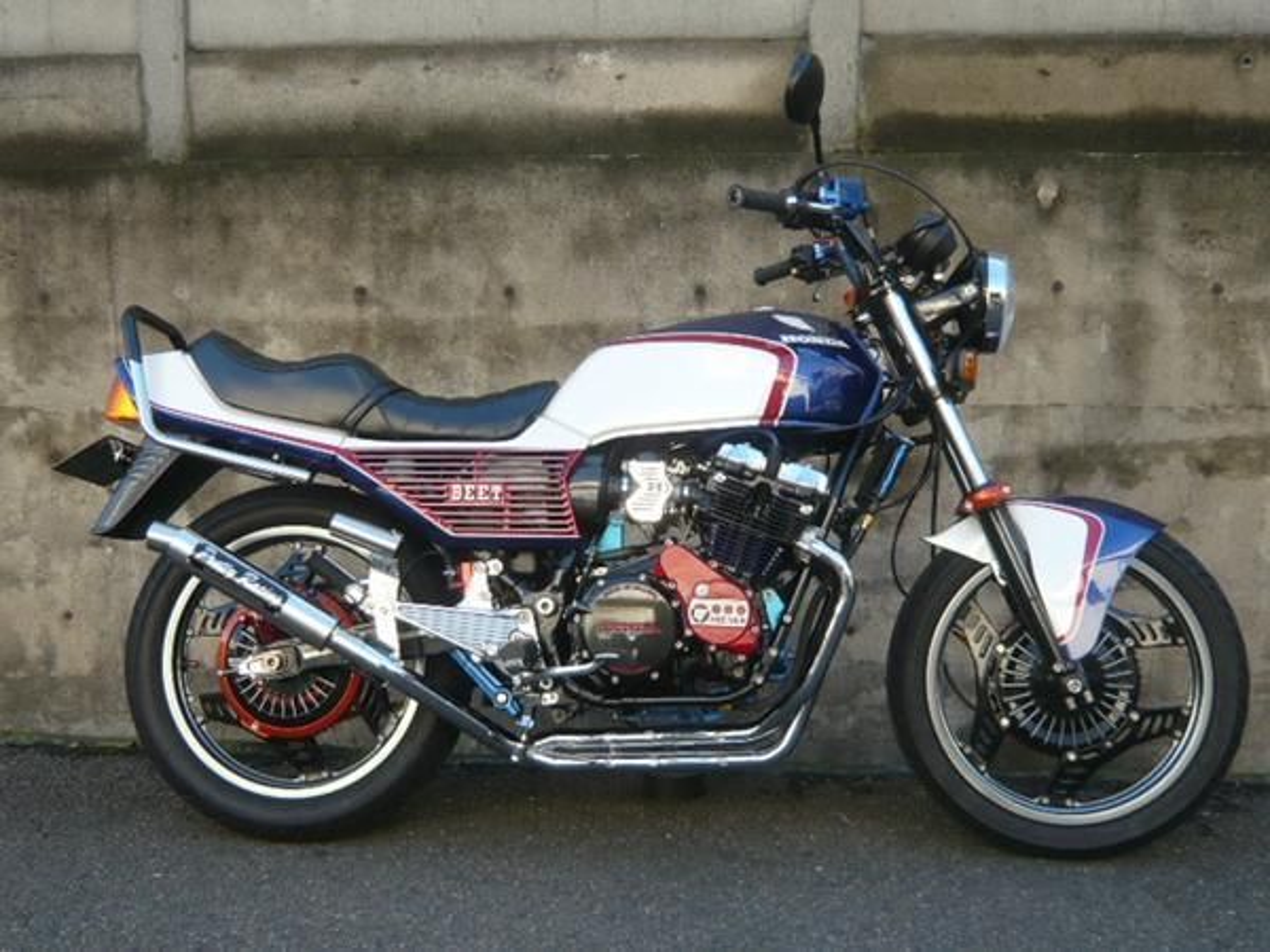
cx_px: 635
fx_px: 1321
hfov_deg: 51.4
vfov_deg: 39.7
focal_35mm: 36
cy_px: 476
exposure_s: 1/160
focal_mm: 4.6
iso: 100
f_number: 2.8
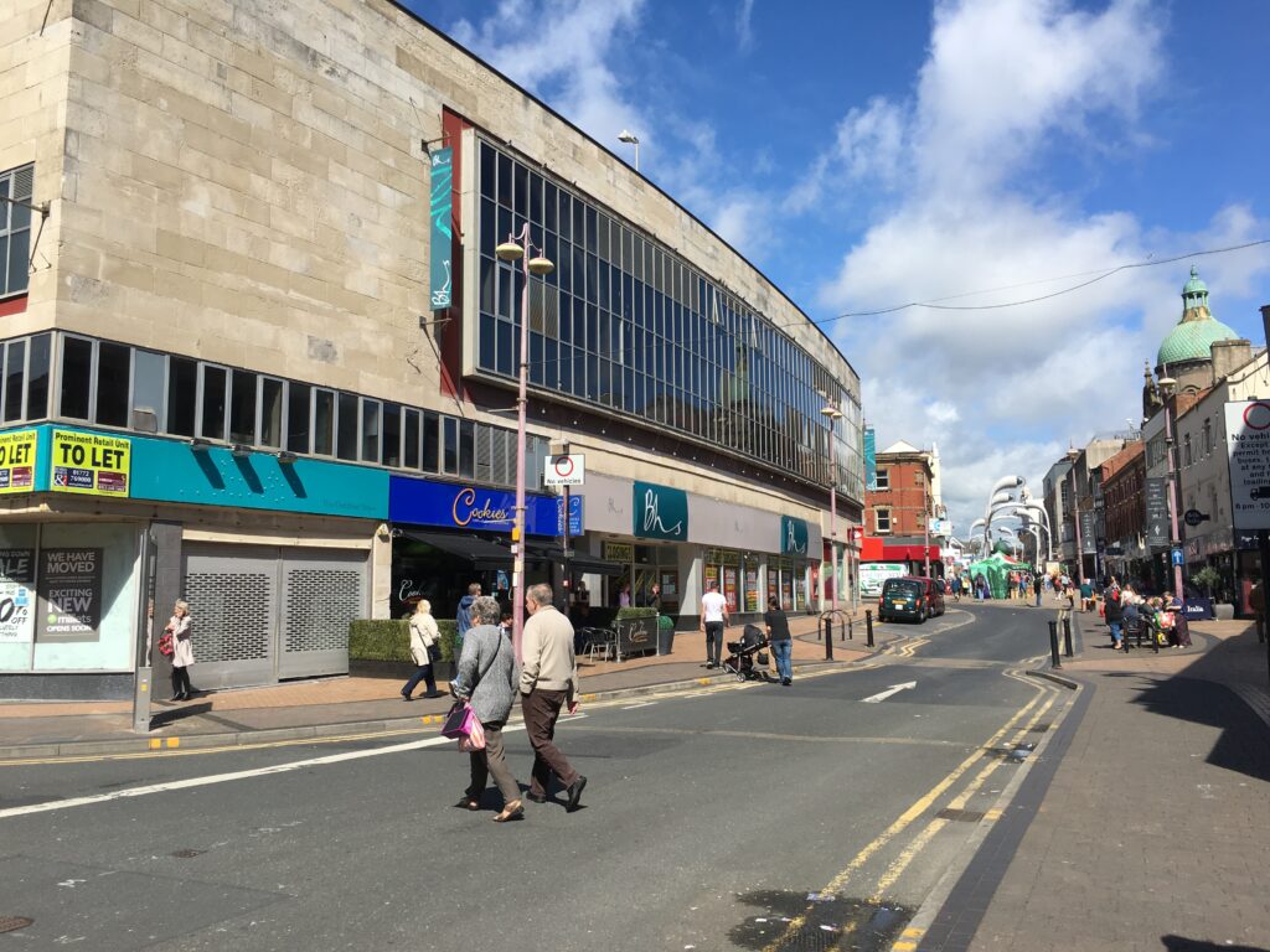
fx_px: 1064
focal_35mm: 29
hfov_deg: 61.7
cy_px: 476
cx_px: 635
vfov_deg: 48.2
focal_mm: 4.15
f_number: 2.2
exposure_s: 1/1603
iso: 25
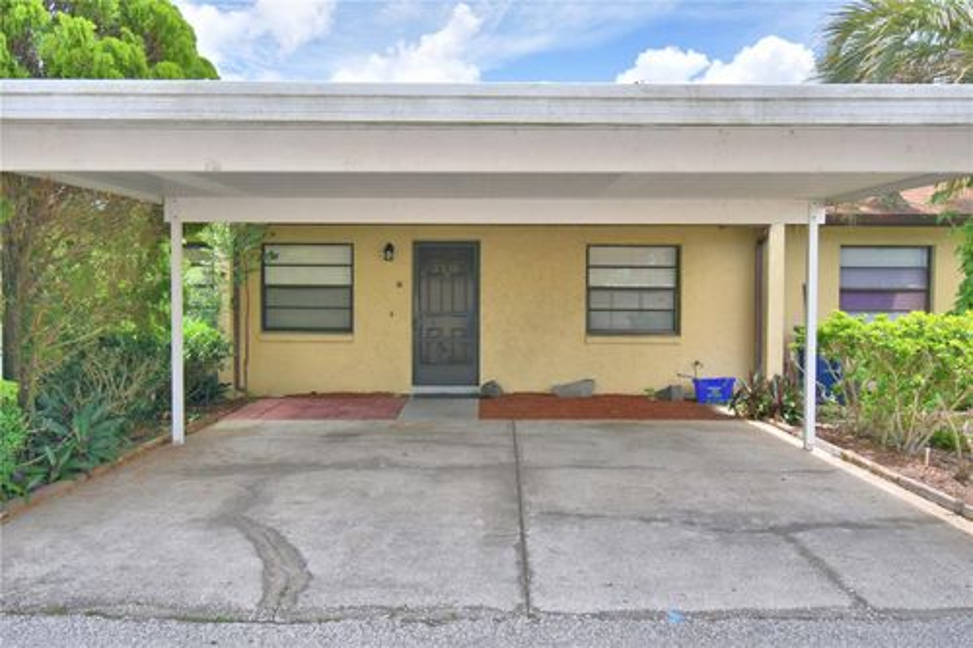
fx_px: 811
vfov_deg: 43.6
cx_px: 486
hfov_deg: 61.9
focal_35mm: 30
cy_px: 324
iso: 160
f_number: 5.6
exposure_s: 1/500
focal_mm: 20
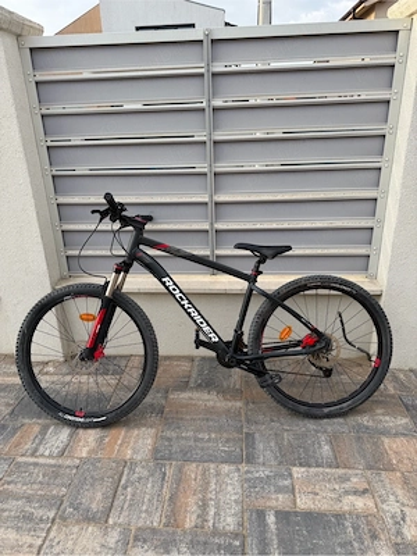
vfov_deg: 71.6
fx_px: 385
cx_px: 208
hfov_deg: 56.8
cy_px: 278
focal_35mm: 24
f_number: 1.78
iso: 80
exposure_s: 1/660
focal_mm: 6.76
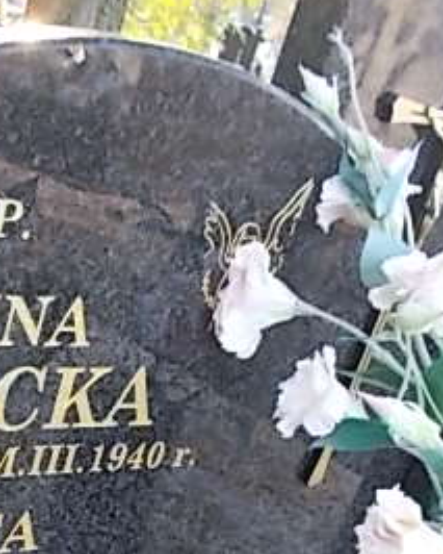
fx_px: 999
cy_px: 456
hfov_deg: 23.3
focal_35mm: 61
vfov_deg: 30.1
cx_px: -62
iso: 80
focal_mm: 4.6
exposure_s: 1/40
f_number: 3.2
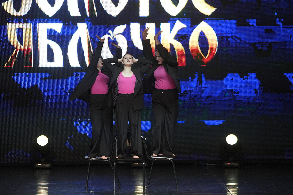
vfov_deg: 7.2
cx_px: 146
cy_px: 98
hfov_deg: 10.8
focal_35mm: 190
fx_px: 1546
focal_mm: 190
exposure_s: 1/400
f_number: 4
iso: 5000
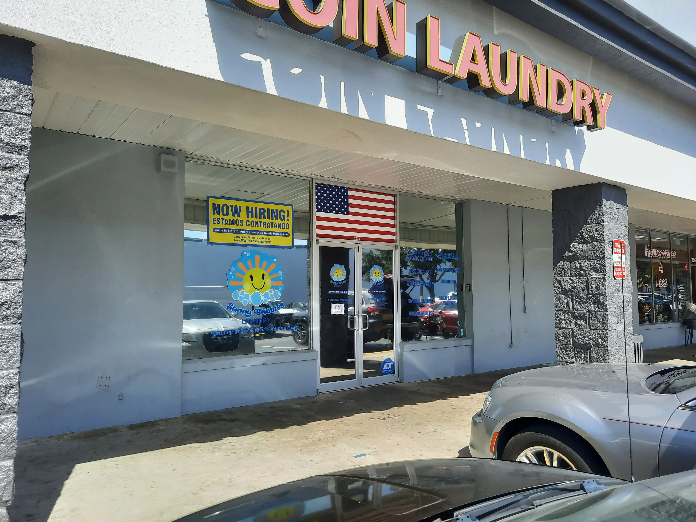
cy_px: 261
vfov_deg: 54.9
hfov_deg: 69.4
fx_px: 503
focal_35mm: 25
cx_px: 348
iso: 32
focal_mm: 4.6
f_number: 2
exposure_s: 1/713
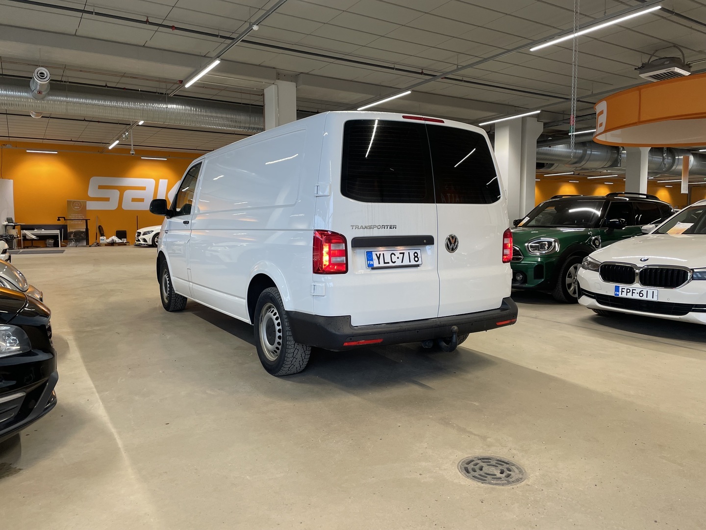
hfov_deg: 67.3
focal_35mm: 26
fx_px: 530
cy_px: 265
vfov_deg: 53.1
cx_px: 353
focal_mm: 4.2
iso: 80
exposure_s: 1/100
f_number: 1.6
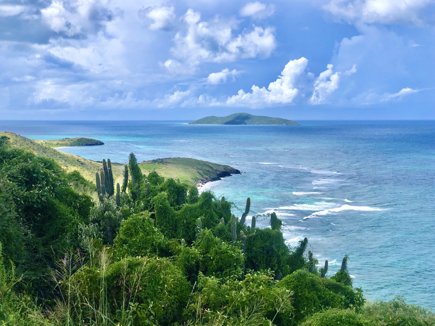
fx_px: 716
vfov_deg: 25.7
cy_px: 163
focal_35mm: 57
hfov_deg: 33.8
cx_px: 218
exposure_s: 1/923
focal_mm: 6.6
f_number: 2.8
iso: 20
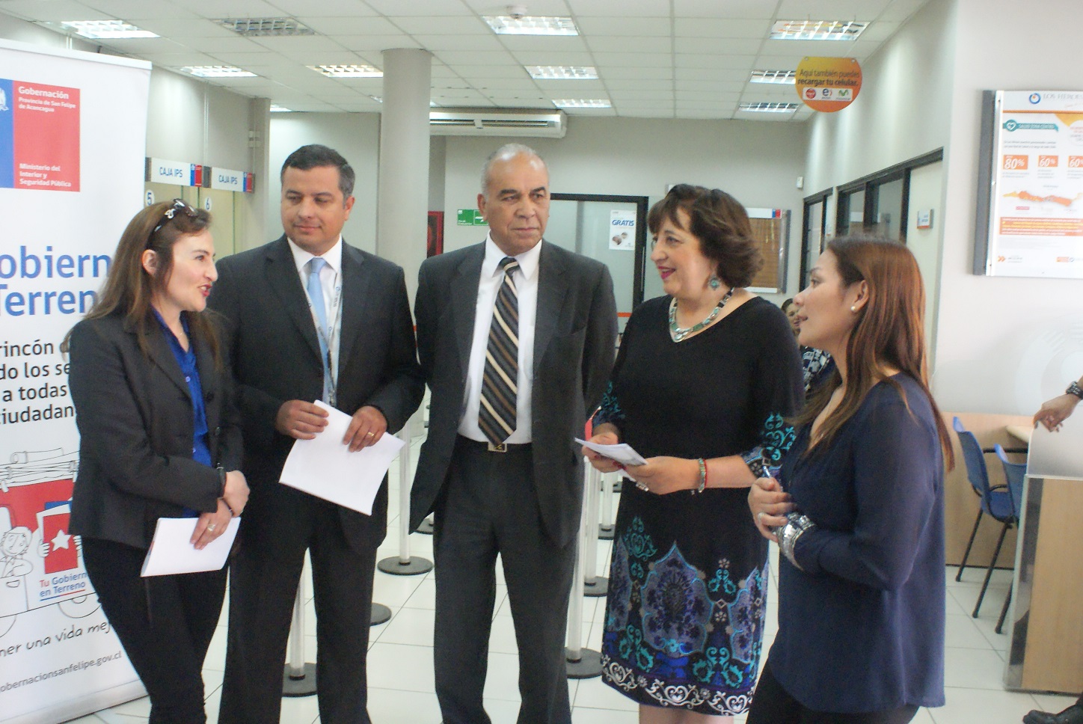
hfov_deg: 57.2
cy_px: 362
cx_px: 542
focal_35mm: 33
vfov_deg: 40.0
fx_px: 994
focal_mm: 22
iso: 3200
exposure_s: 1/80
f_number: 8
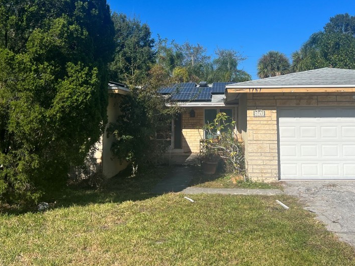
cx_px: 200
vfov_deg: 37.0
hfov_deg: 48.9
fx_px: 390
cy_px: 77
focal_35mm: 38
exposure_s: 1/5319
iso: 50
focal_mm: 5.7
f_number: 1.5
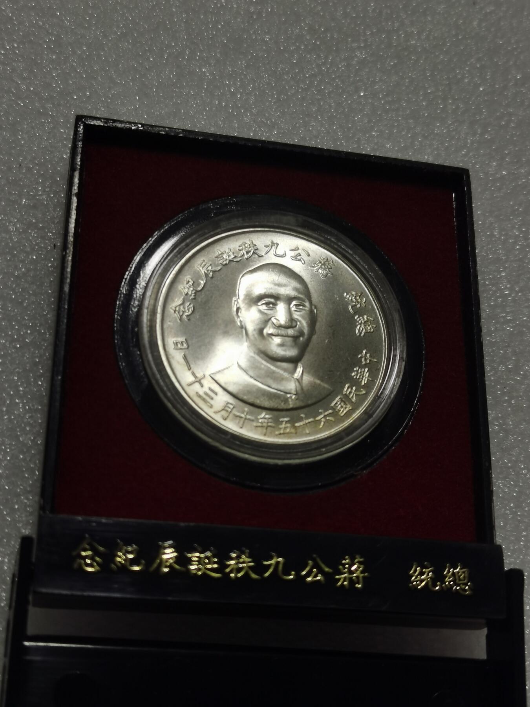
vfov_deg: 36.2
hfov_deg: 27.5
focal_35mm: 53
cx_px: 265
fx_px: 1082
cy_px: 354
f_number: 1.8
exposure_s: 1/255
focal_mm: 5.58
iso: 50
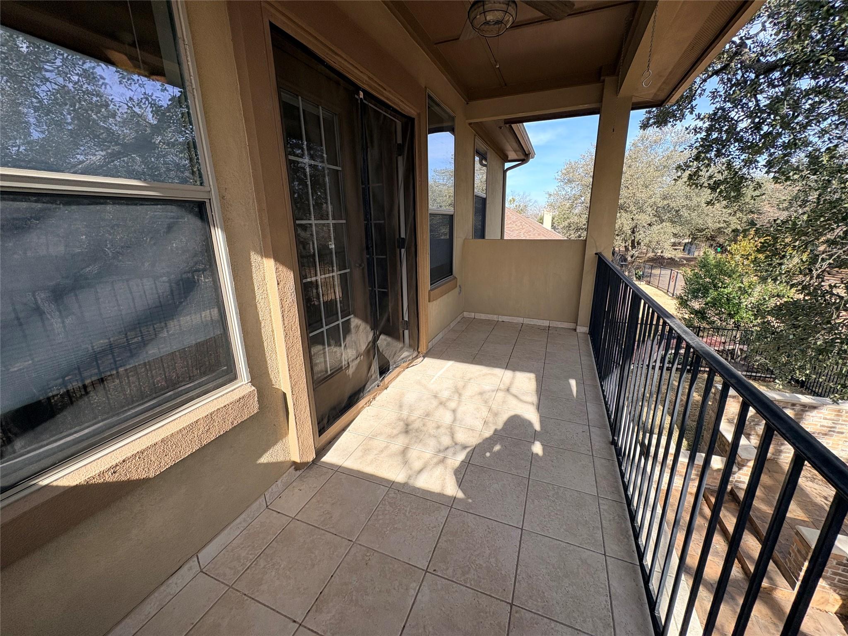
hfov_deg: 102.1
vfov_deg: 85.7
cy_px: 318
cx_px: 424
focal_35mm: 14
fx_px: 343
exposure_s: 1/749
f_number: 2.2
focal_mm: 2.22
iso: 40
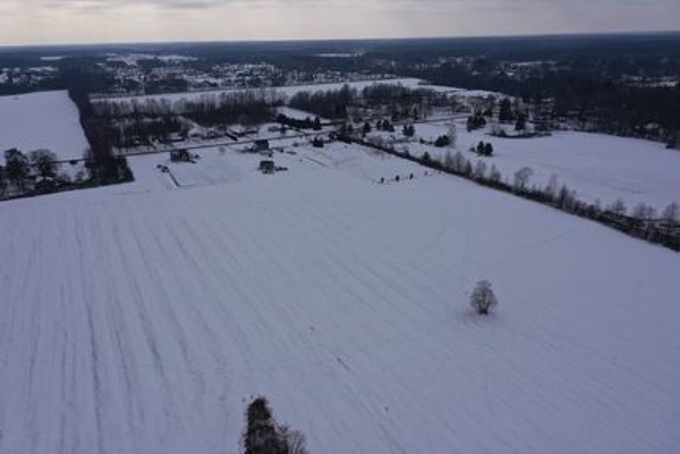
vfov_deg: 46.4
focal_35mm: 28
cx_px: 340
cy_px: 227
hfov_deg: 65.5
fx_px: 529
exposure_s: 1/800
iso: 100
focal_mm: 10.26
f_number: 7.1
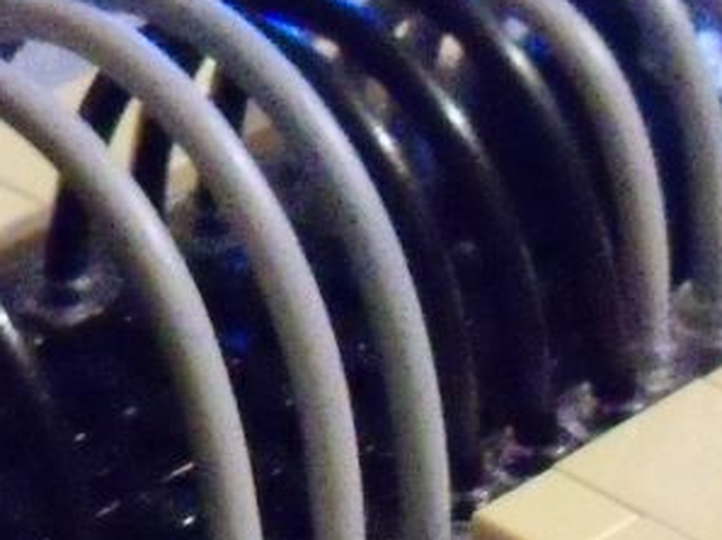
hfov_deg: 13.7
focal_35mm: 143
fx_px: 2980
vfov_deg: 10.3
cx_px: 92
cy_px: 569
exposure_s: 1/13
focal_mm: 6.2
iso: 1600
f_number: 3.5
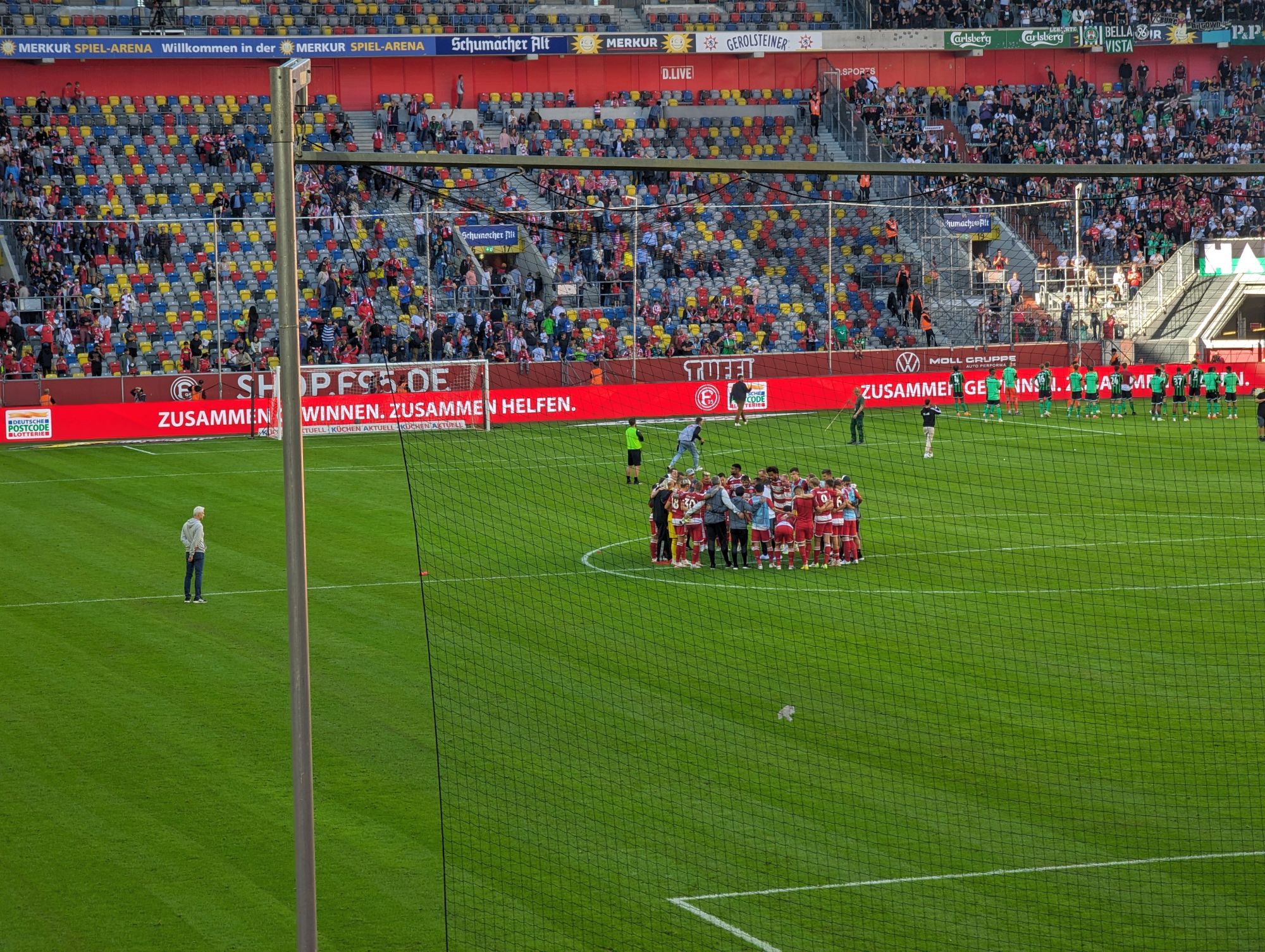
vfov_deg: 14.0
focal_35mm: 106
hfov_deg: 18.5
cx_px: 632
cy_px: 476
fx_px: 3879
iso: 26
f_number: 3.5
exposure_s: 1/77.7
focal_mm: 19
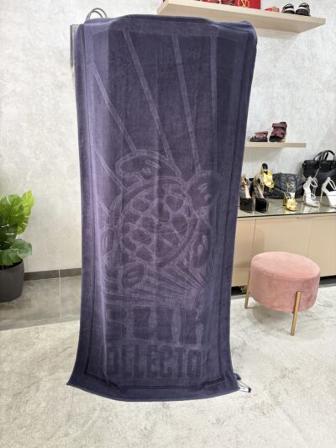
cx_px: 168
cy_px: 224
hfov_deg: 53.1
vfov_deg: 67.3
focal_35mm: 26
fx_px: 336
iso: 100
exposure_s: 1/50
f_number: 1.6
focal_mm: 5.96
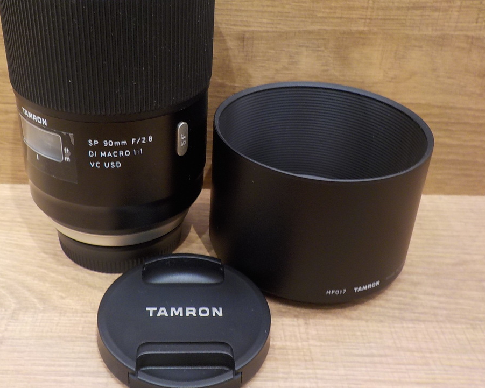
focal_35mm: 39
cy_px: 146
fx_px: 560
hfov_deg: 46.5
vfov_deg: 38.0
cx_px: 191
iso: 140
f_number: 3.3
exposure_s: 1/30
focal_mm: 4.1
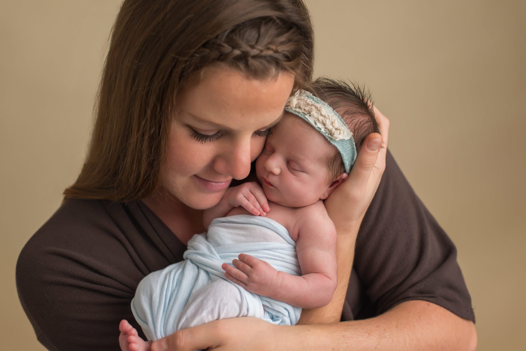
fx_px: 731
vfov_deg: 27.0
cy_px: 176
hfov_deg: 39.6
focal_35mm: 50
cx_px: 263
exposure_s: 1/200
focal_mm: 50
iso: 250
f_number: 3.5
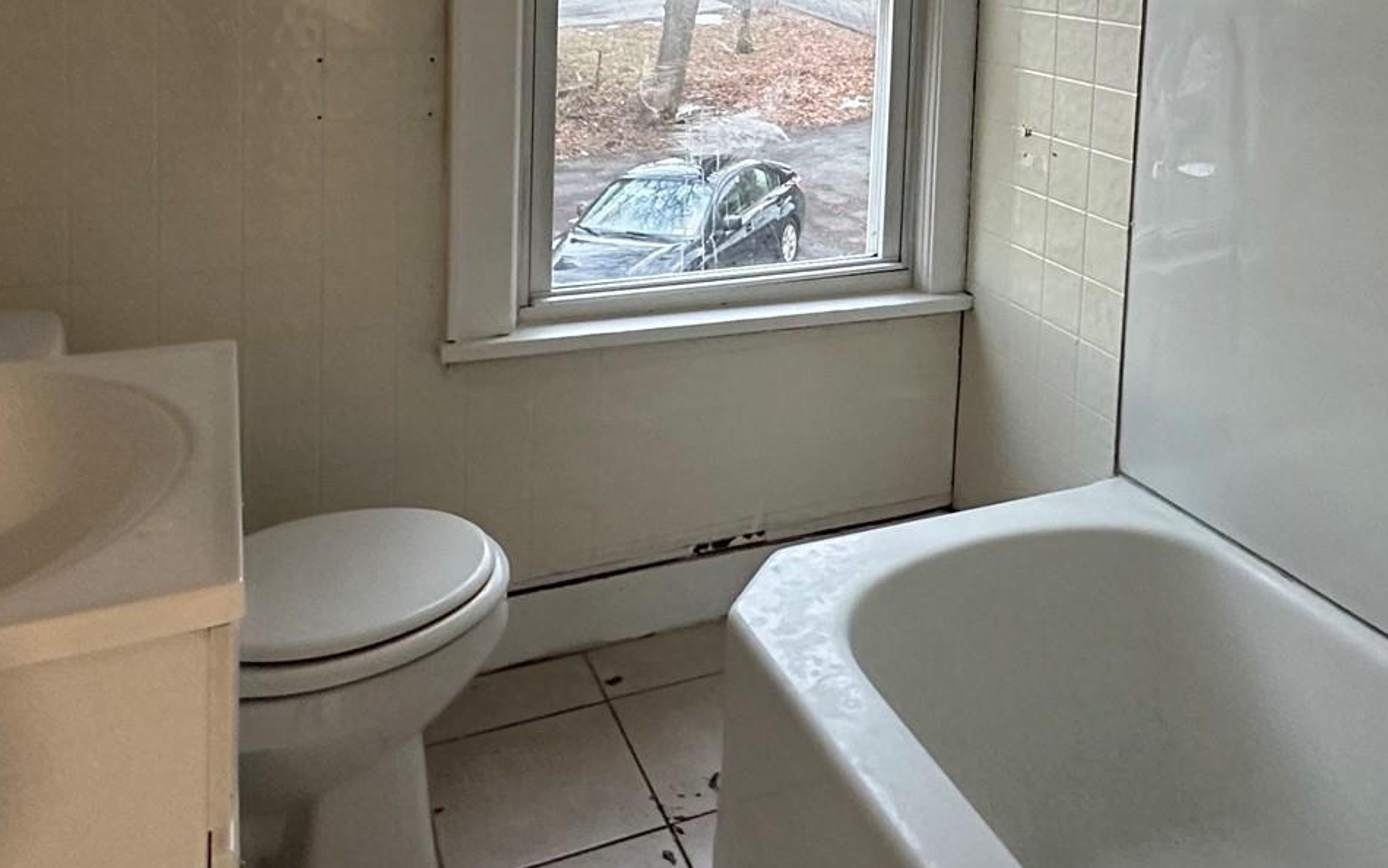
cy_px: 19
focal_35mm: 32
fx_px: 1211
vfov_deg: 35.9
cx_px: 847
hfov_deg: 59.1
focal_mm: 2.22
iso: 500
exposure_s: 1/60
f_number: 2.2
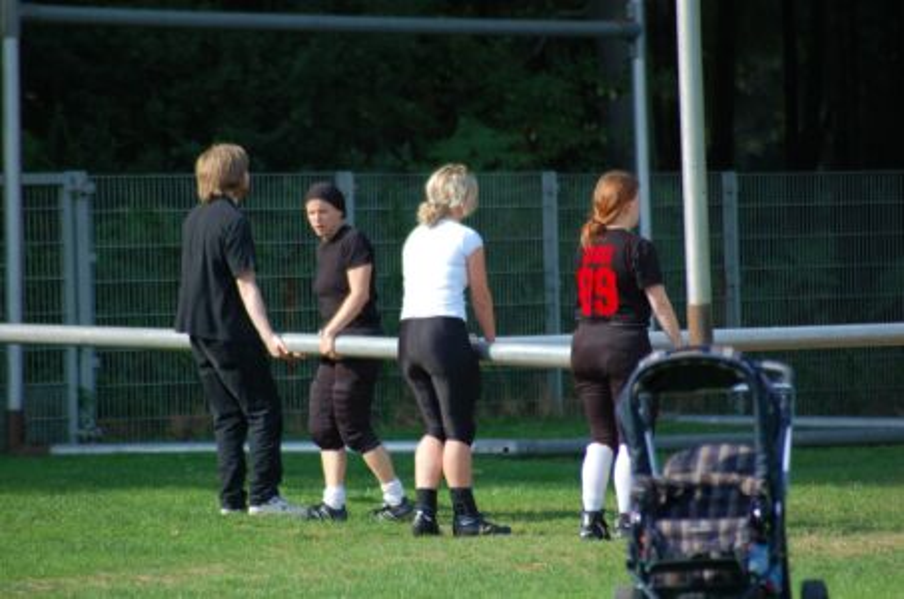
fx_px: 10149
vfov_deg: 3.4
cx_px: 452
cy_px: 300
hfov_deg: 5.1
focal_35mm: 405
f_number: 5.6
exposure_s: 1/800
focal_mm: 270
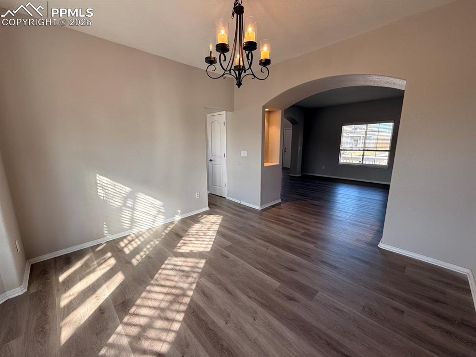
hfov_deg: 102.1
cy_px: 178
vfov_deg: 85.7
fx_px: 193
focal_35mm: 14
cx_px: 238
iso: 64
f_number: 2.2
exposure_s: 1/126
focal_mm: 2.22
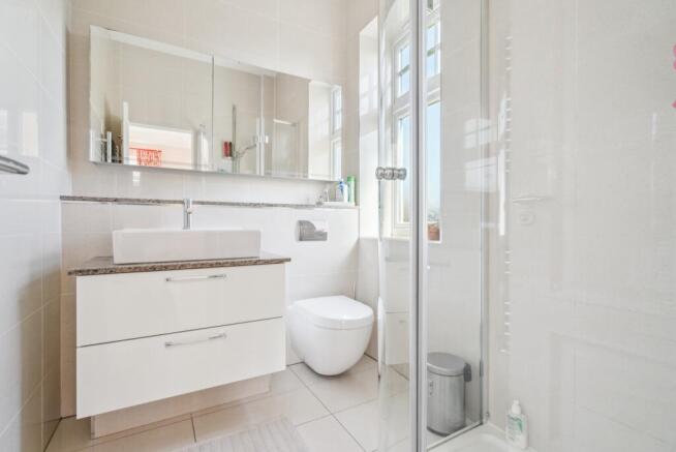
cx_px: 338
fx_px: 301
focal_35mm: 16
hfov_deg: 96.7
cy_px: 226
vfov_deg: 73.8
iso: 640
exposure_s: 1/100
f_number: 5
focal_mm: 16
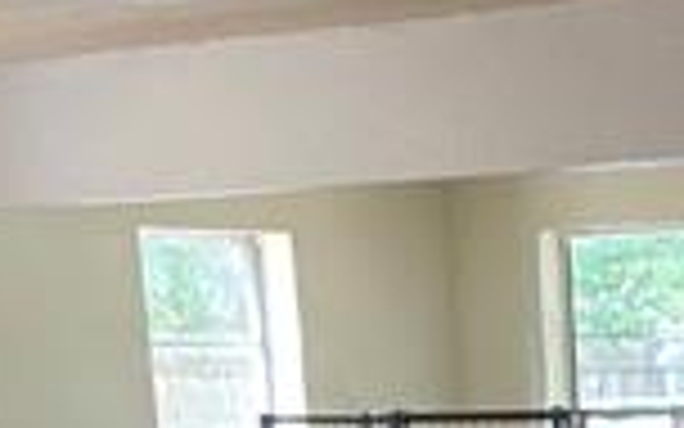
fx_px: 2591
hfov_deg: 14.7
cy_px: 1536
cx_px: 765
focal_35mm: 139
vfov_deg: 7.5
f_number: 1.8
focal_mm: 4.25
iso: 320
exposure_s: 1/40
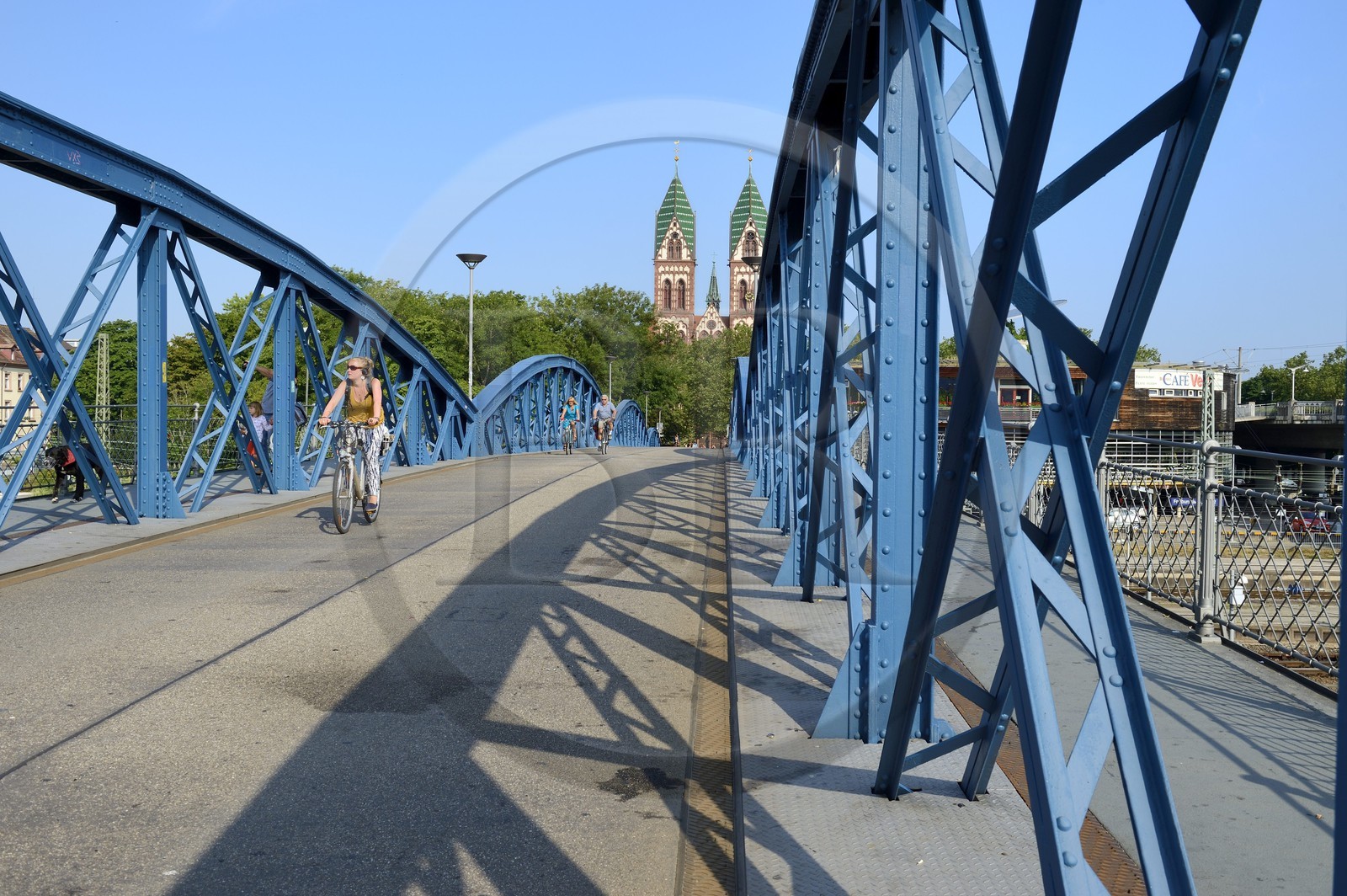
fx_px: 1308
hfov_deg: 54.5
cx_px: 674
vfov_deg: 37.8
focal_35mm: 35
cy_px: 448
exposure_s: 1/320
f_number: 10
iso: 200
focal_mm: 35
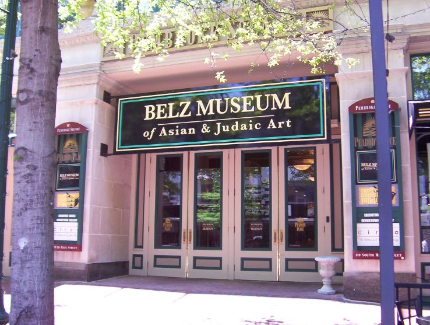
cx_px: 215
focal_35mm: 36
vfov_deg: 39.8
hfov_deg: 51.3
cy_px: 162
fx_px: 448
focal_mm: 5.54
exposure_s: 1/134
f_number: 2.76
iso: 100
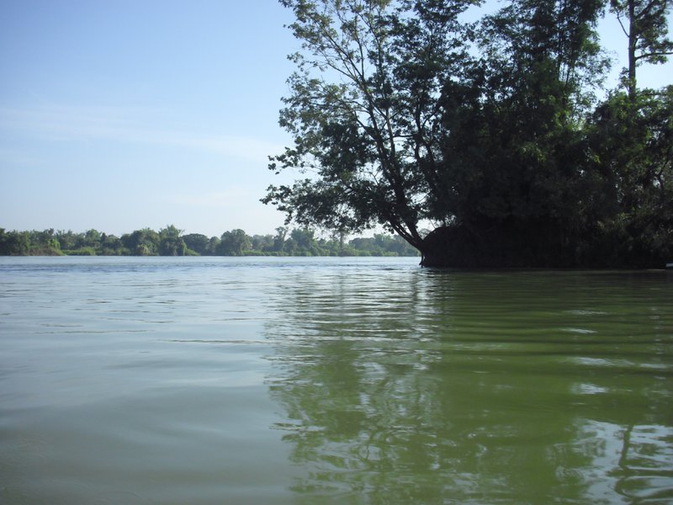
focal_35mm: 38
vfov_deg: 37.7
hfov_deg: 49.0
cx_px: 336
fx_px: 739
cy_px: 252
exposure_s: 1/200
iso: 100
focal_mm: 6.2
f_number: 8
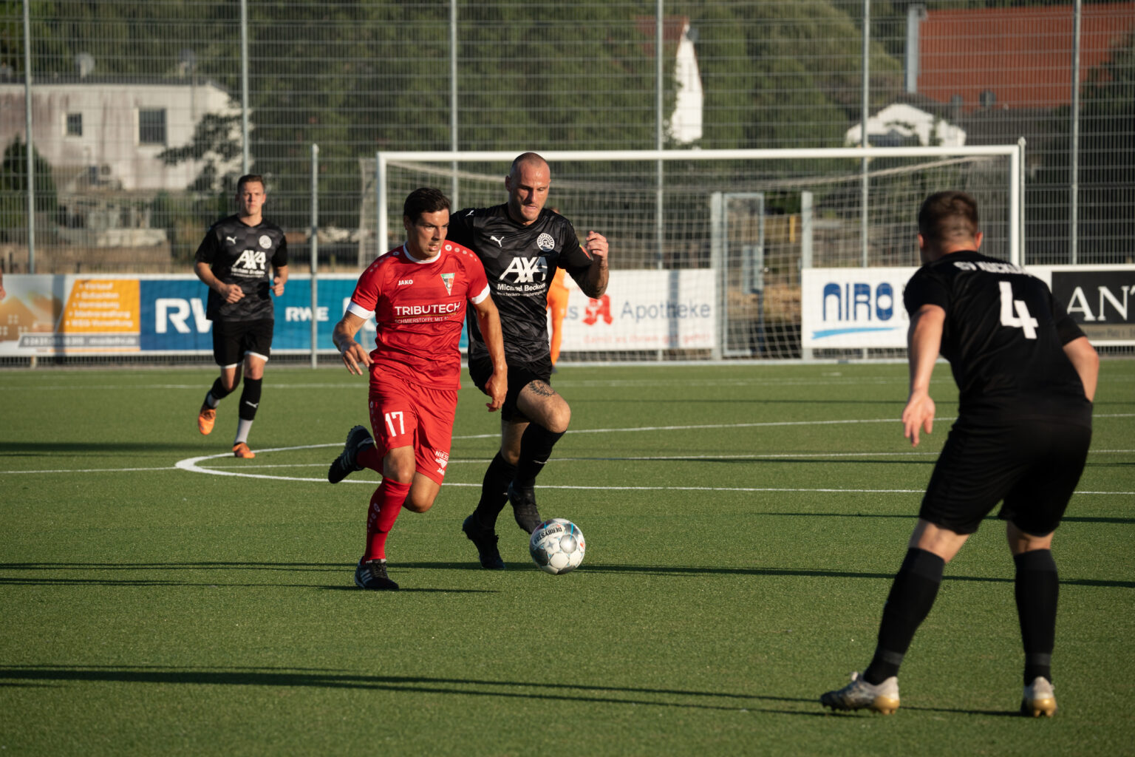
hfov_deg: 7.9
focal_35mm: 260
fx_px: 8206
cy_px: 378
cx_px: 568
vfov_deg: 5.3
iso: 400
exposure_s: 1/1000
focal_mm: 260.3
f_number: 9
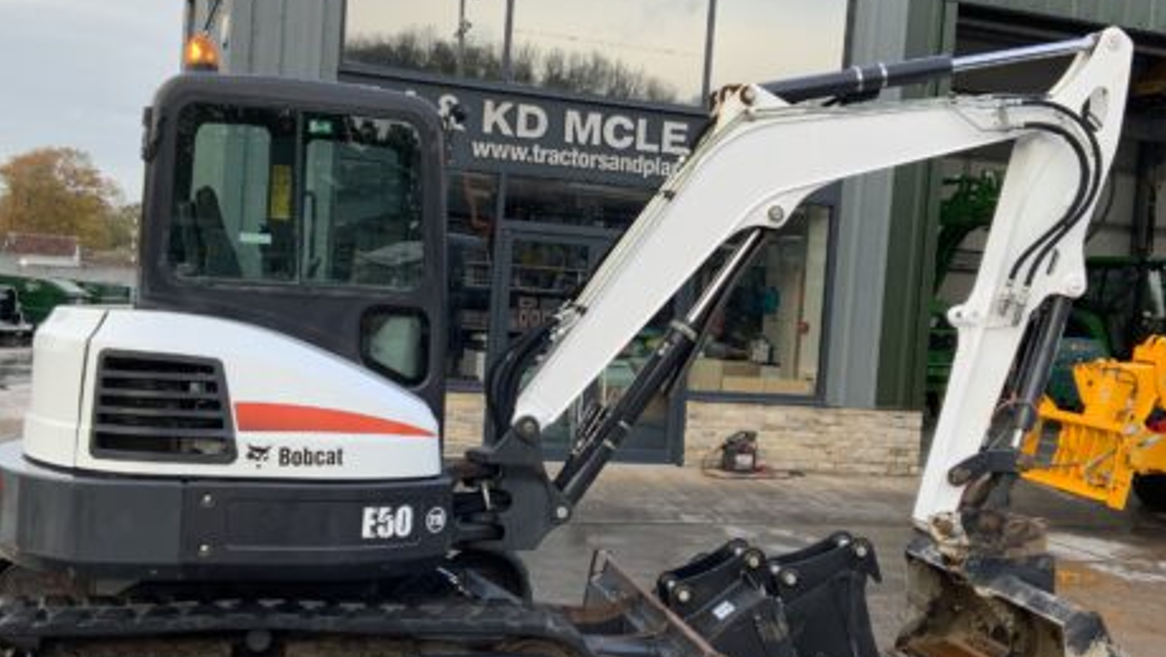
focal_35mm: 44
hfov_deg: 46.4
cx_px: 603
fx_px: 1361
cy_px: 327
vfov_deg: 27.1
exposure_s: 1/122
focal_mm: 3
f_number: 1.8
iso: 16
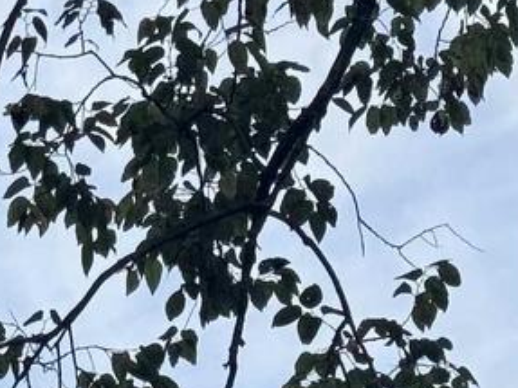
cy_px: 695
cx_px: -300
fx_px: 3605
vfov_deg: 6.0
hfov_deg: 8.0
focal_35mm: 241
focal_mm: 6.76
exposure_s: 1/4329
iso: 80
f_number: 1.78
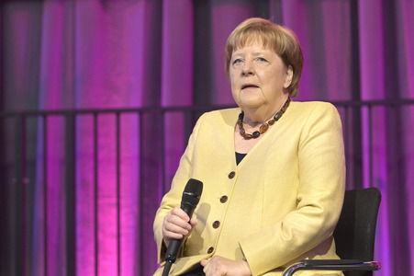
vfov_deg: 9.8
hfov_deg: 14.7
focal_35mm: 140
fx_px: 1609
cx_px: 207
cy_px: 138
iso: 4000
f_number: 4
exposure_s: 1/500
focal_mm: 140
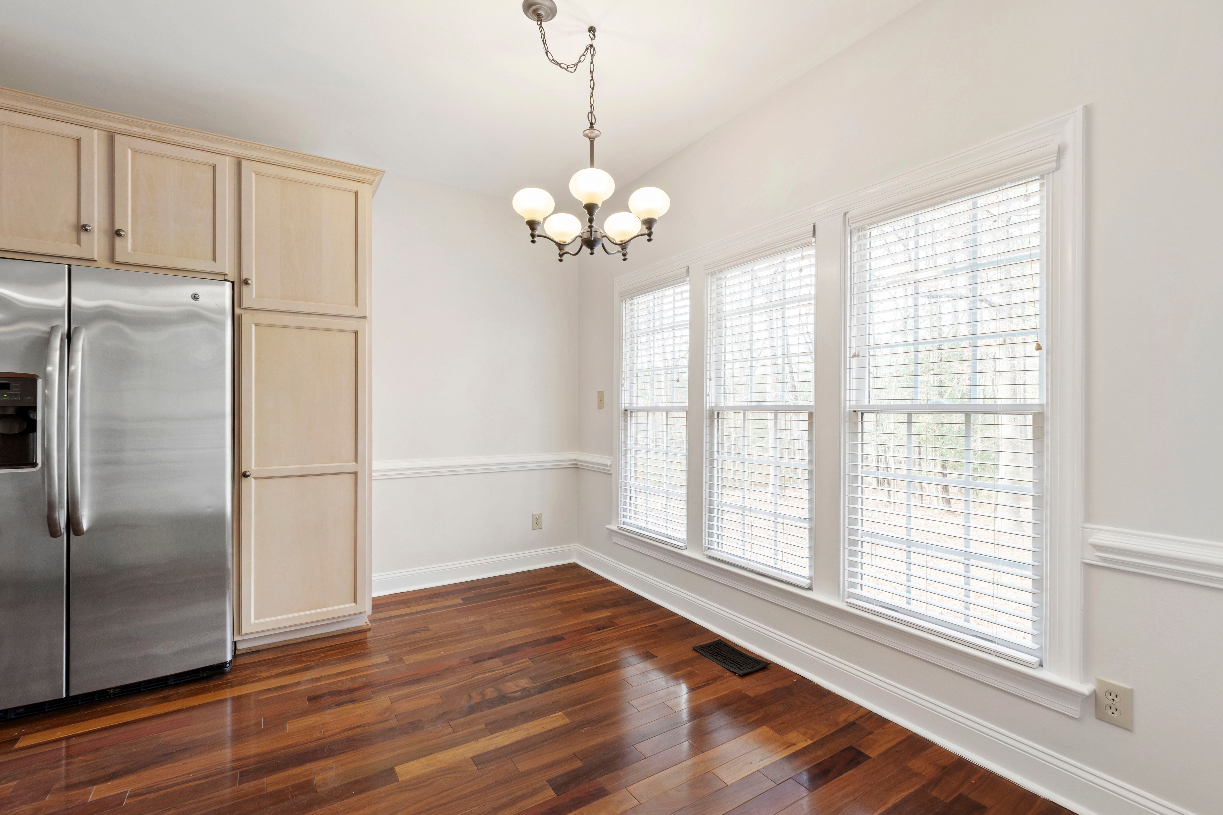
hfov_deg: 100.4
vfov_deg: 77.3
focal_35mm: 15
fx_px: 510
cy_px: 408
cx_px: 612
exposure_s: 1/2.5
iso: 100
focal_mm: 10
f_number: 8
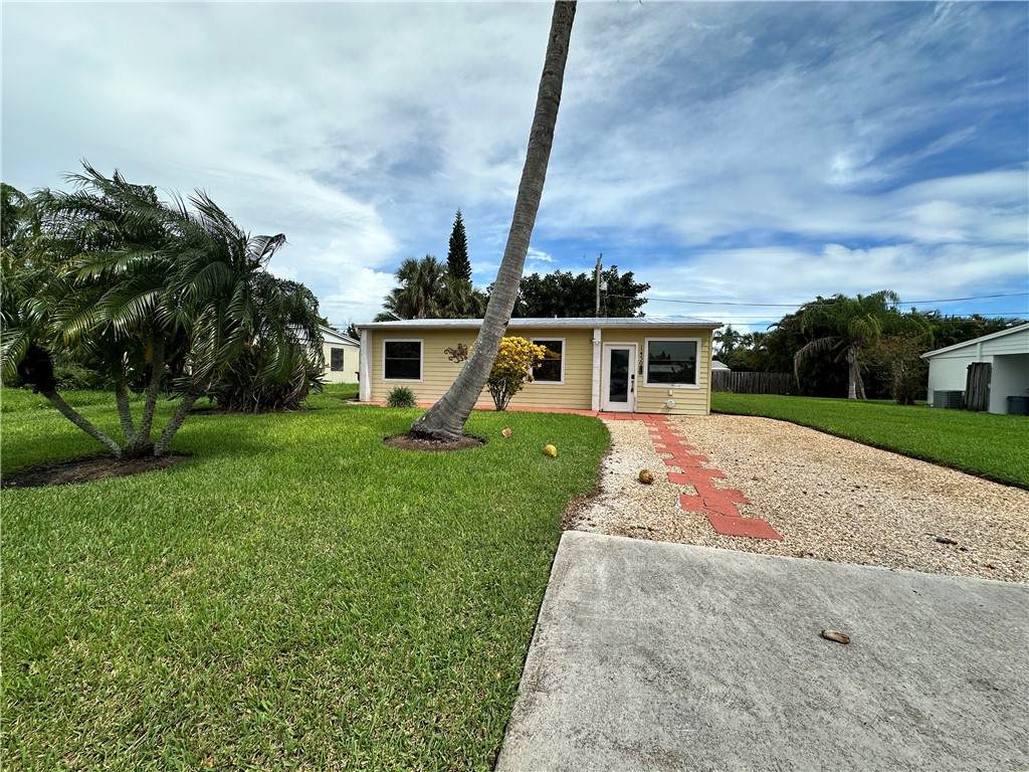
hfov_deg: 102.1
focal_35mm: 14
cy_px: 386
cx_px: 514
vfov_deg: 85.7
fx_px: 416
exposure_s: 1/2618
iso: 40
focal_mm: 2.22
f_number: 2.2
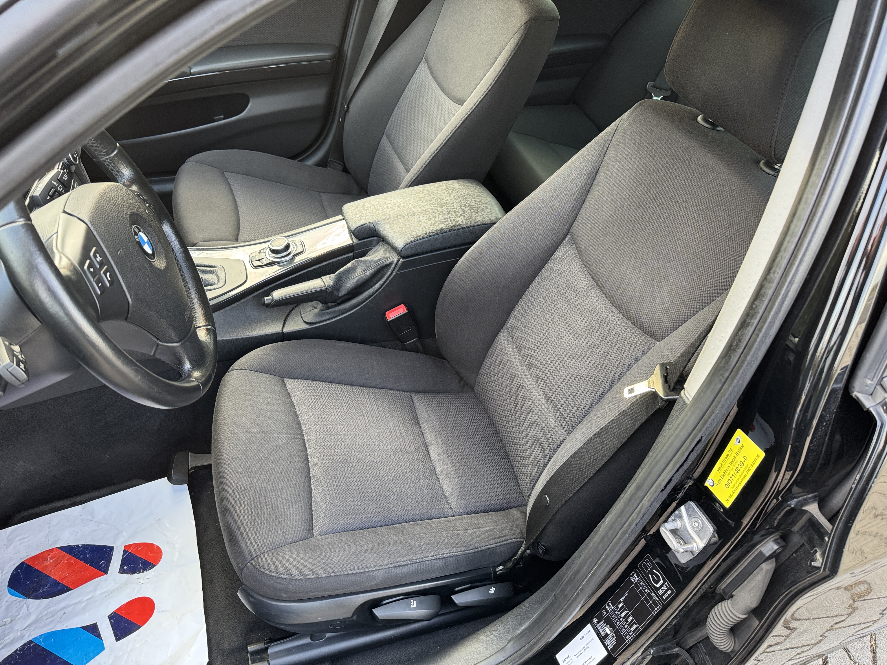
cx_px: 444
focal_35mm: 24
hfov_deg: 71.6
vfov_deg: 56.8
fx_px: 615
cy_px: 332
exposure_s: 1/76
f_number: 1.78
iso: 200
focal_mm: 6.76
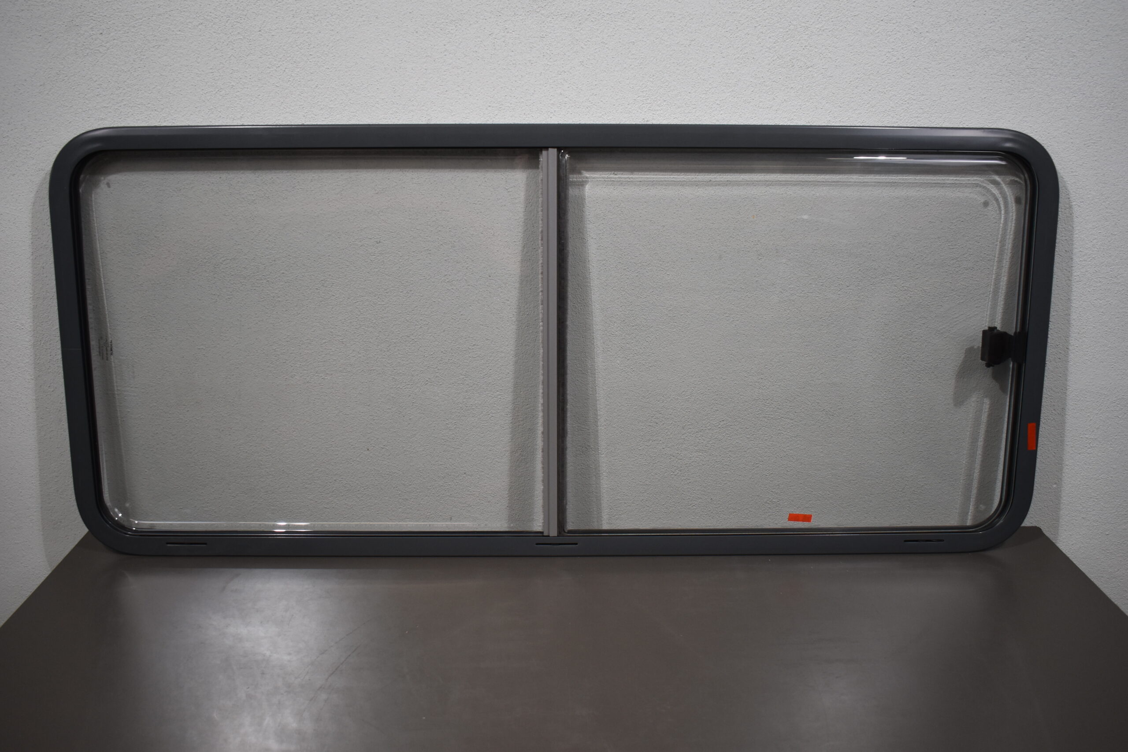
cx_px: 564
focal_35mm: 33
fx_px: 1034
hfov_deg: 57.2
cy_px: 376
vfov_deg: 40.0
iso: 560
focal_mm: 22
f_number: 3.8
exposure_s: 1/250
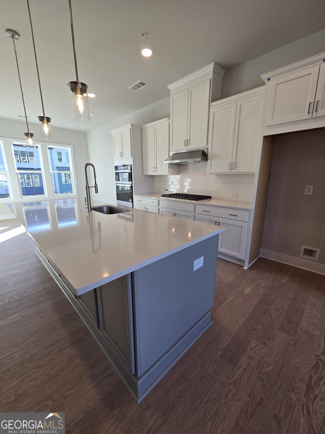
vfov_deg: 106.2
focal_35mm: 13
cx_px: 162
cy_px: 217
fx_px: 163
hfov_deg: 89.9
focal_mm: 2.2
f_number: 2.2
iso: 50
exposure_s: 1/120
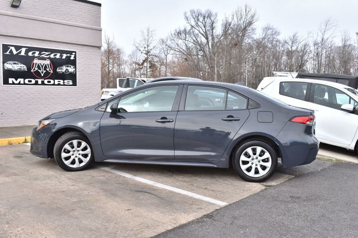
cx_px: 179
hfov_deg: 57.2
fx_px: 328
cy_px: 119
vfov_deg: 39.9
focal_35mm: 33
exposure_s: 1/320
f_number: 11
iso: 400
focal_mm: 22
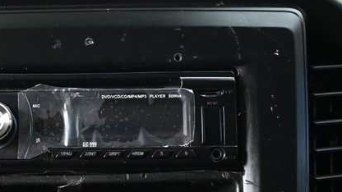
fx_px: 765
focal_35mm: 84
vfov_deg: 14.2
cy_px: 178
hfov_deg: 24.8
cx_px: 65
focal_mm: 30.5
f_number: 6.3
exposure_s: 1/40
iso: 500
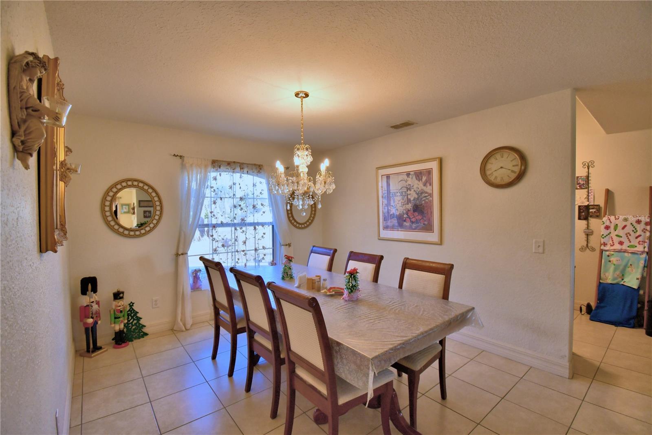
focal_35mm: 15
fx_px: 272
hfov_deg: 100.4
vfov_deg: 77.3
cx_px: 326
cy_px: 218
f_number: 4.5
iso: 400
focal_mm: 10
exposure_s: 1/60
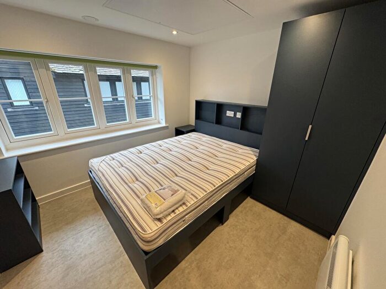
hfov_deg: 102.1
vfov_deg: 85.7
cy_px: 144
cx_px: 193
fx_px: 156
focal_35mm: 14
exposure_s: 1/100
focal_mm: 2.22
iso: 125
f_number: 2.2
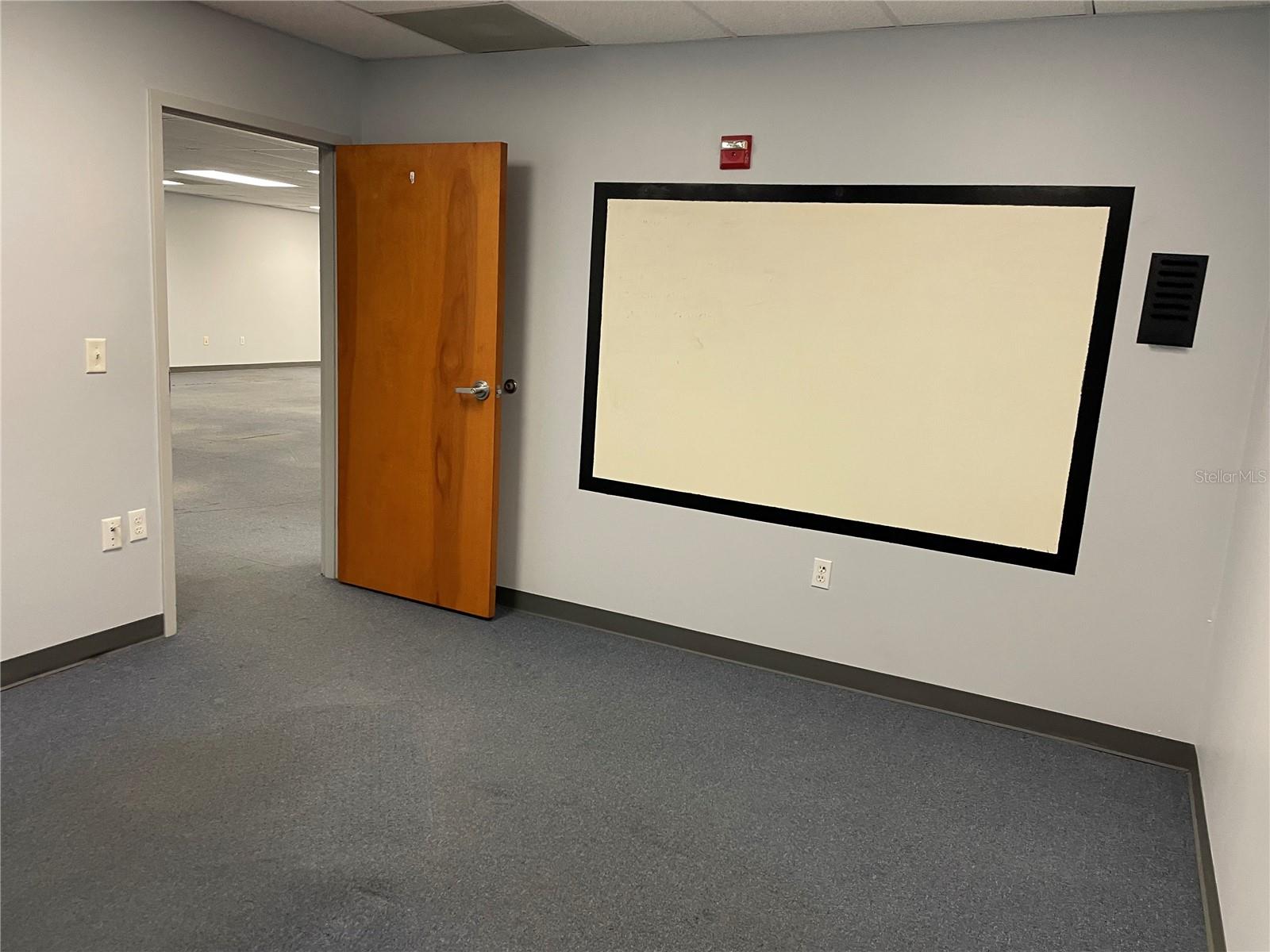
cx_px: 635
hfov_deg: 67.3
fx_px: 954
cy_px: 476
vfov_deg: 53.1
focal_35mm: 26
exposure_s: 1/60
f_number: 1.6
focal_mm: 4.2
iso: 160
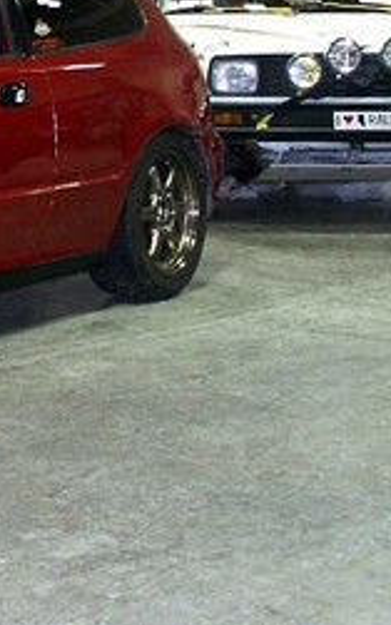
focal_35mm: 98
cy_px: 95
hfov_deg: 12.1
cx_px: -346
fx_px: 1670
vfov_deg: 20.9
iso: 200
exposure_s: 1/45
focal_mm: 7.59
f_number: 2.8
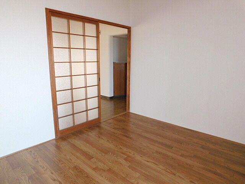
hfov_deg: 73.9
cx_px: 122
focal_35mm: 23
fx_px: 163
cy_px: 92
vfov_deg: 58.9
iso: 180
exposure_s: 1/30
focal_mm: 4
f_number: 3
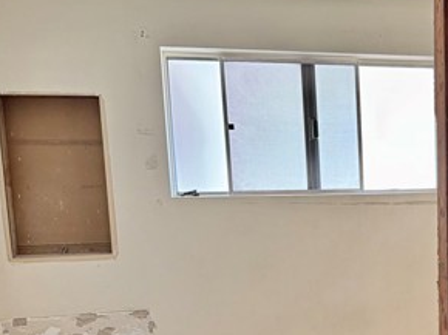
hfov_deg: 33.6
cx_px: 431
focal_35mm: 53
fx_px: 685
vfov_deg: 26.8
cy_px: 279
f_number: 1.78
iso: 320
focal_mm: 6.76
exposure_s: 1/60
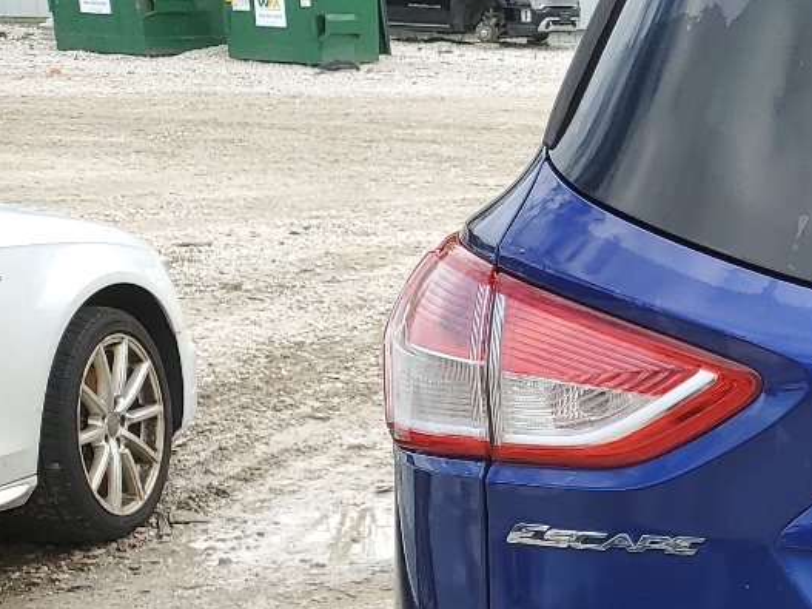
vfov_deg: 18.5
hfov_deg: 20.9
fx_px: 1853
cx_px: 1230
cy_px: 504
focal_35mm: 79
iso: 50
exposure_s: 1/833
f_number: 1.5
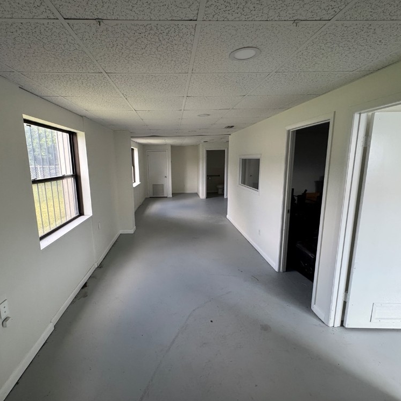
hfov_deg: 83.7
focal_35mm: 17
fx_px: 223
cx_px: 180
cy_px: 198
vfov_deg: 84.0
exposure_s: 1/99
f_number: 2.2
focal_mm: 2.22
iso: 250
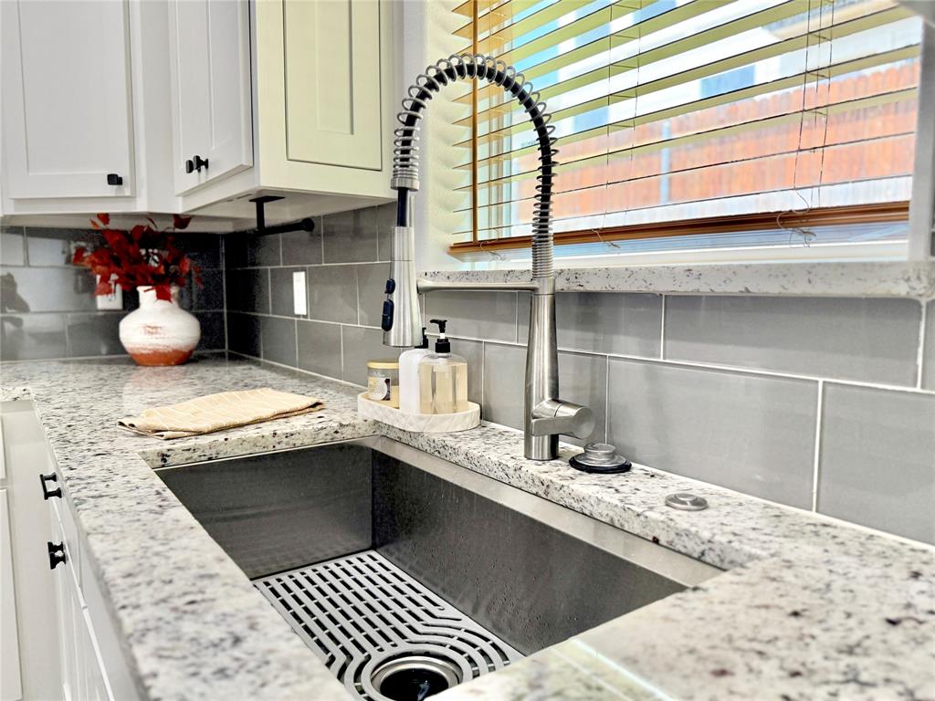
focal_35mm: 24
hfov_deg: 71.6
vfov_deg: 56.8
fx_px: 648
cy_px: 350
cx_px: 468
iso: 200
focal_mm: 6.76
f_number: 1.78
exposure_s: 1/158
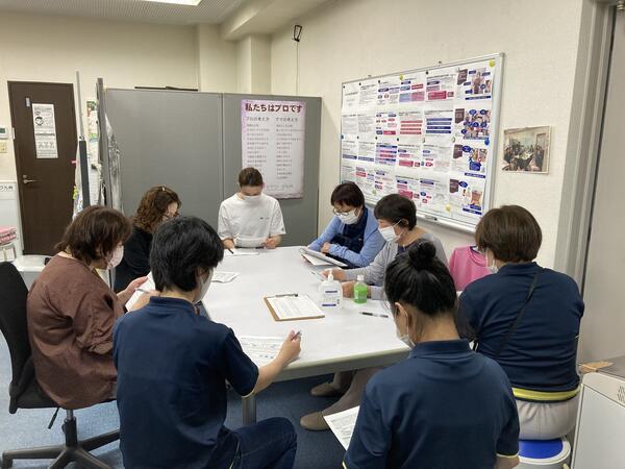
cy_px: 234
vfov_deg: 49.7
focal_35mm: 28
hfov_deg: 63.4
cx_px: 312
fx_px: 506
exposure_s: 1/60
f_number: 1.8
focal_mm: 3.99
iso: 64
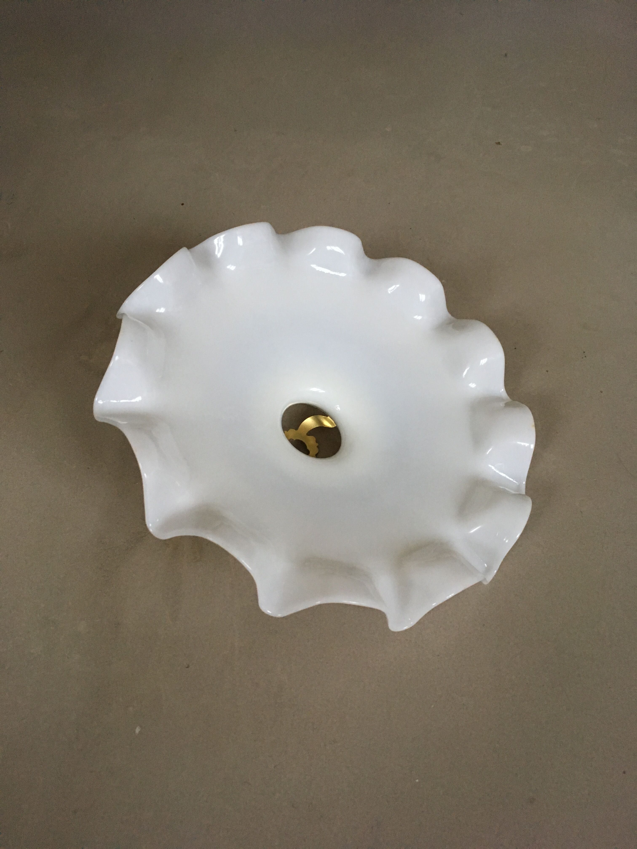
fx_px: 712
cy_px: 424
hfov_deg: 48.2
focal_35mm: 29
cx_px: 318
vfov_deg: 61.7
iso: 160
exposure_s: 1/33
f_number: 2.2
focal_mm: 4.15
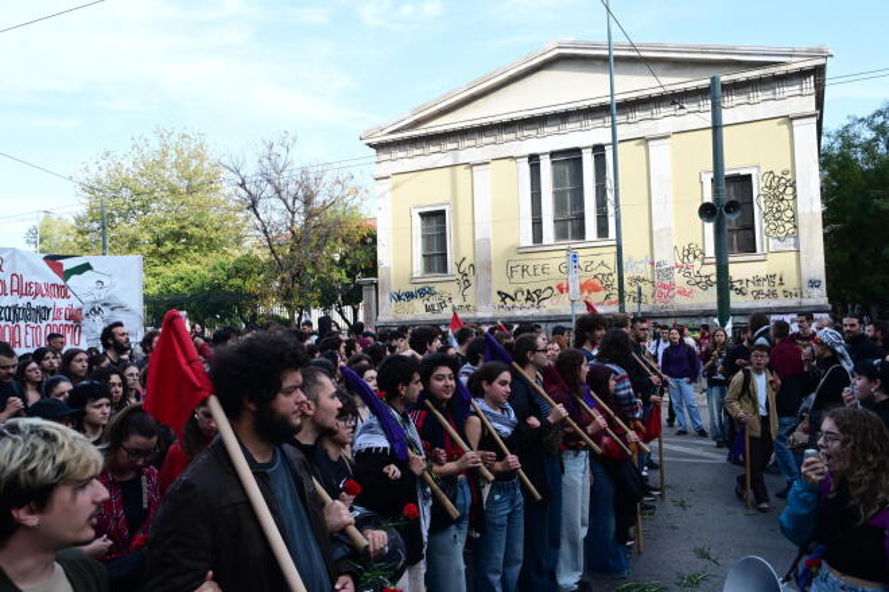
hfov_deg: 65.5
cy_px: 296
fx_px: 691
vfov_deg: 46.4
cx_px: 444
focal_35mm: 28
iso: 640
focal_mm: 28
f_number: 8
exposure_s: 1/400
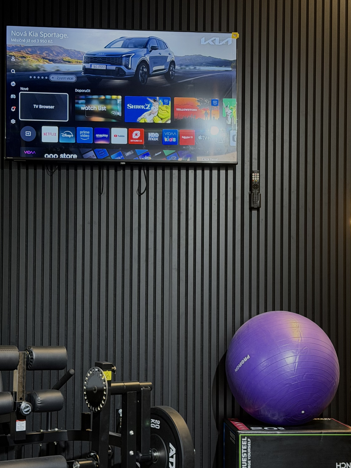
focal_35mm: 65
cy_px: 274
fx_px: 879
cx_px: 186
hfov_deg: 22.6
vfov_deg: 29.8
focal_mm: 6.76
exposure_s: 1/33
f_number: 1.78
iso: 200
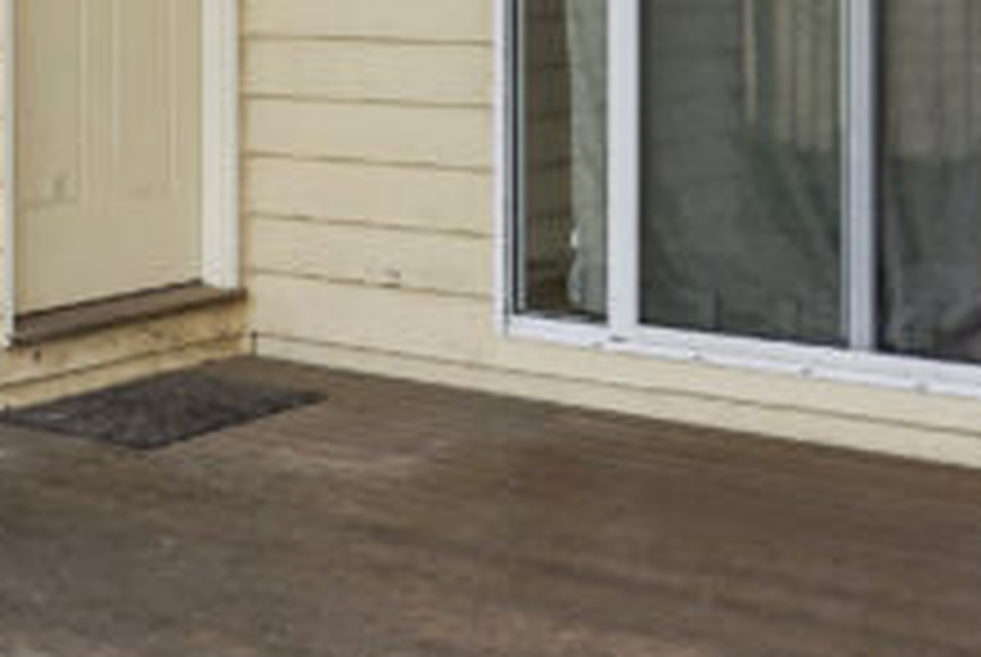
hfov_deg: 26.0
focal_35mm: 75
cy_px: -47
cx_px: 76
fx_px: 2046
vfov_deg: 17.7
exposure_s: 1/100
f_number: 7.1
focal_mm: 16
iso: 100
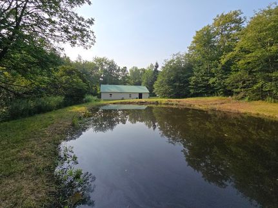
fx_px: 104
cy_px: 104
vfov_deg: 89.9
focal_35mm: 13
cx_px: 139
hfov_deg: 106.2
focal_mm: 2.2
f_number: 2.2
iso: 50
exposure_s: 1/1775
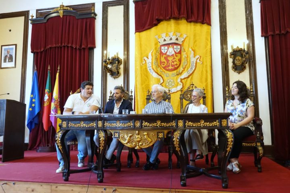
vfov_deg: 43.6
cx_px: 145
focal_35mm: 30
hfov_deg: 61.9
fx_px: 242
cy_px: 96
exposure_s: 1/160
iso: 2000
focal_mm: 11.13
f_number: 2.8
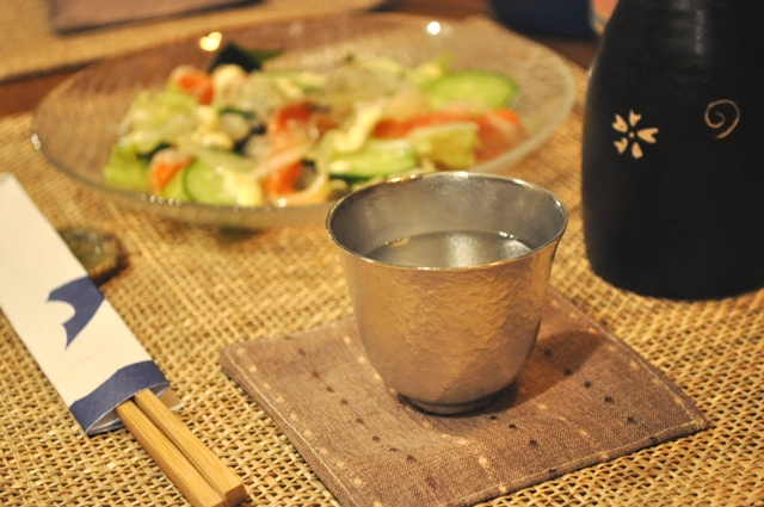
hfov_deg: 27.0
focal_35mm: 75
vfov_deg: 18.1
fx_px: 1590
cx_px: 382
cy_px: 254
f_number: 5.6
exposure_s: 1/6
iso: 1600
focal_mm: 50
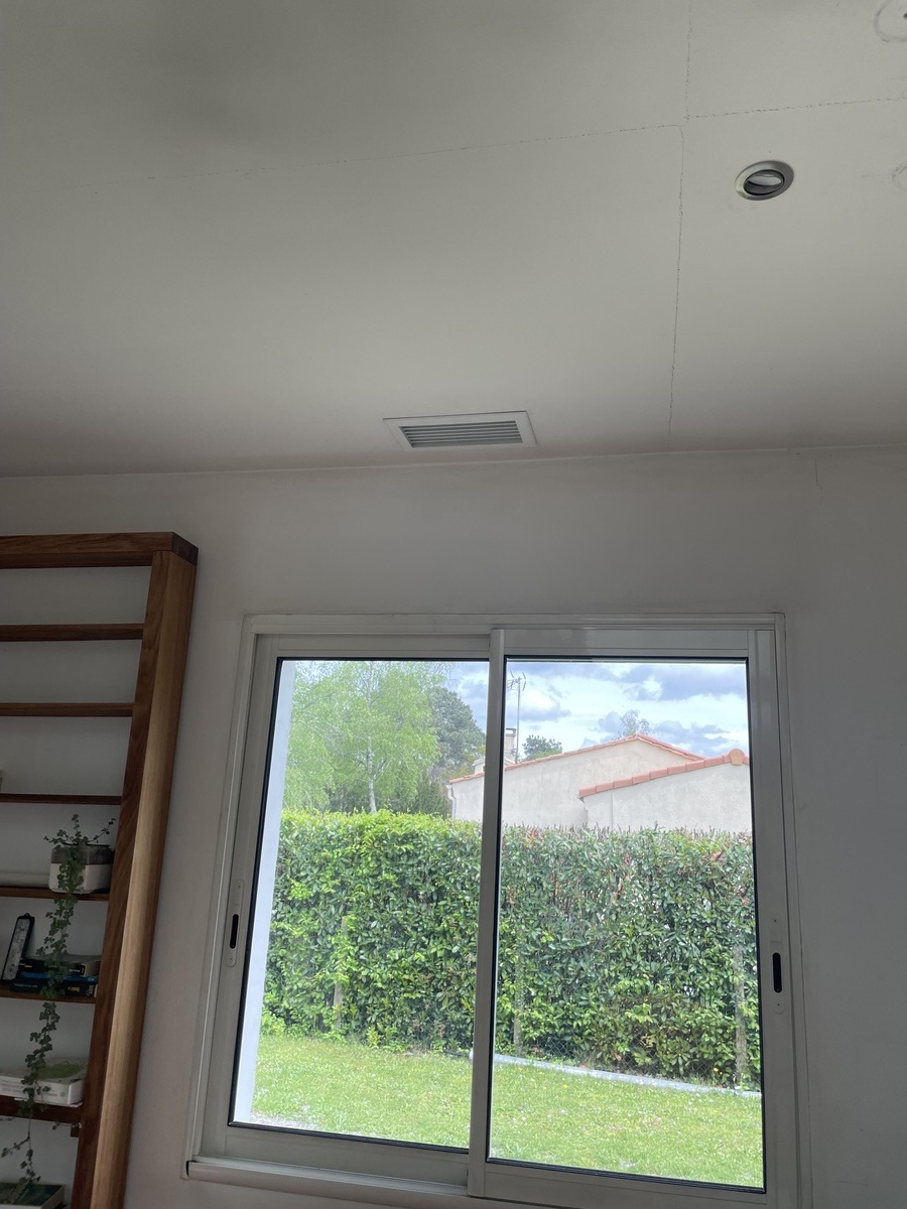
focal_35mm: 26
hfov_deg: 53.1
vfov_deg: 67.3
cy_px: 604
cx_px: 454
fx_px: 908
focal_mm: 4.2
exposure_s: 1/419
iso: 32
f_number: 1.6
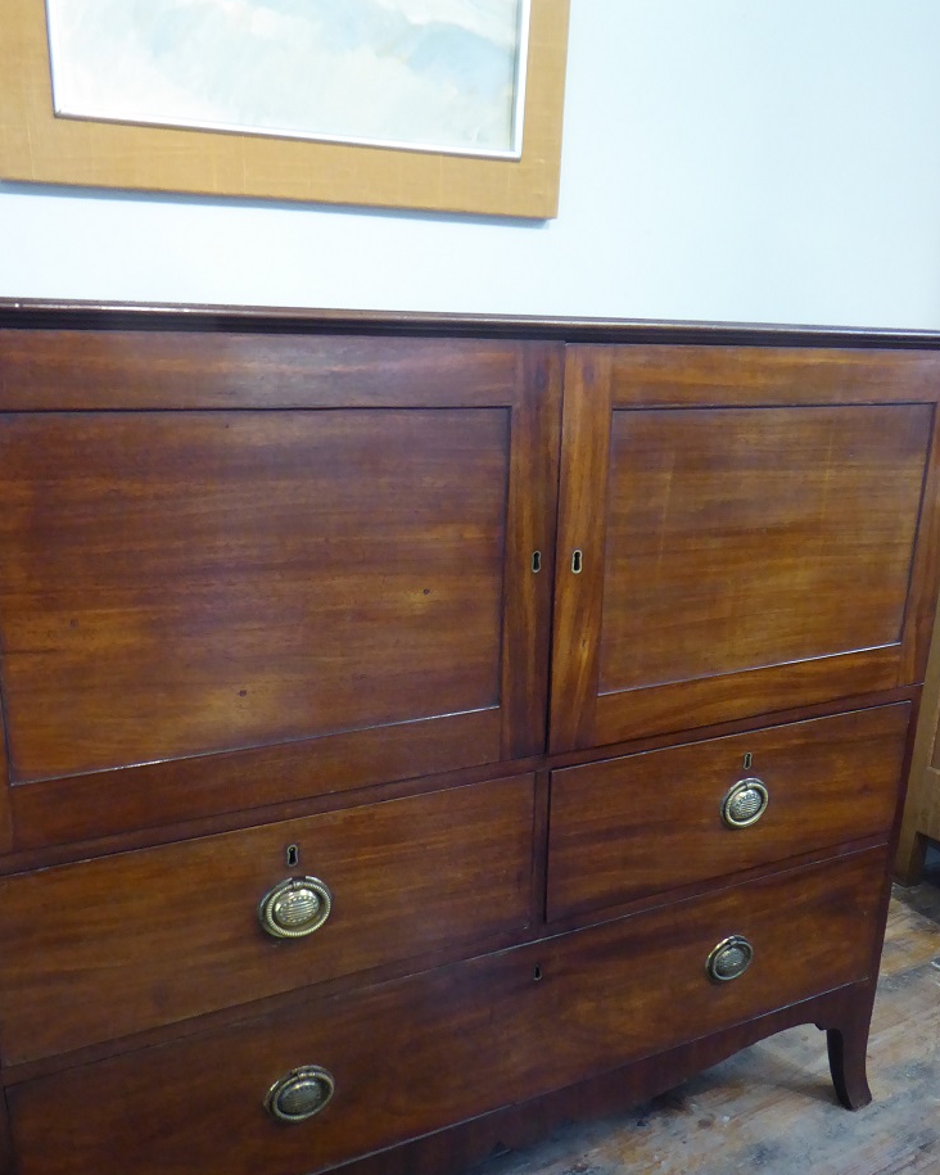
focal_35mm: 32
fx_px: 1113
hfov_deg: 45.6
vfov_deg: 55.1
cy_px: 731
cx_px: 390
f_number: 3.3
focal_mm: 4.3
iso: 400
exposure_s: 1/10
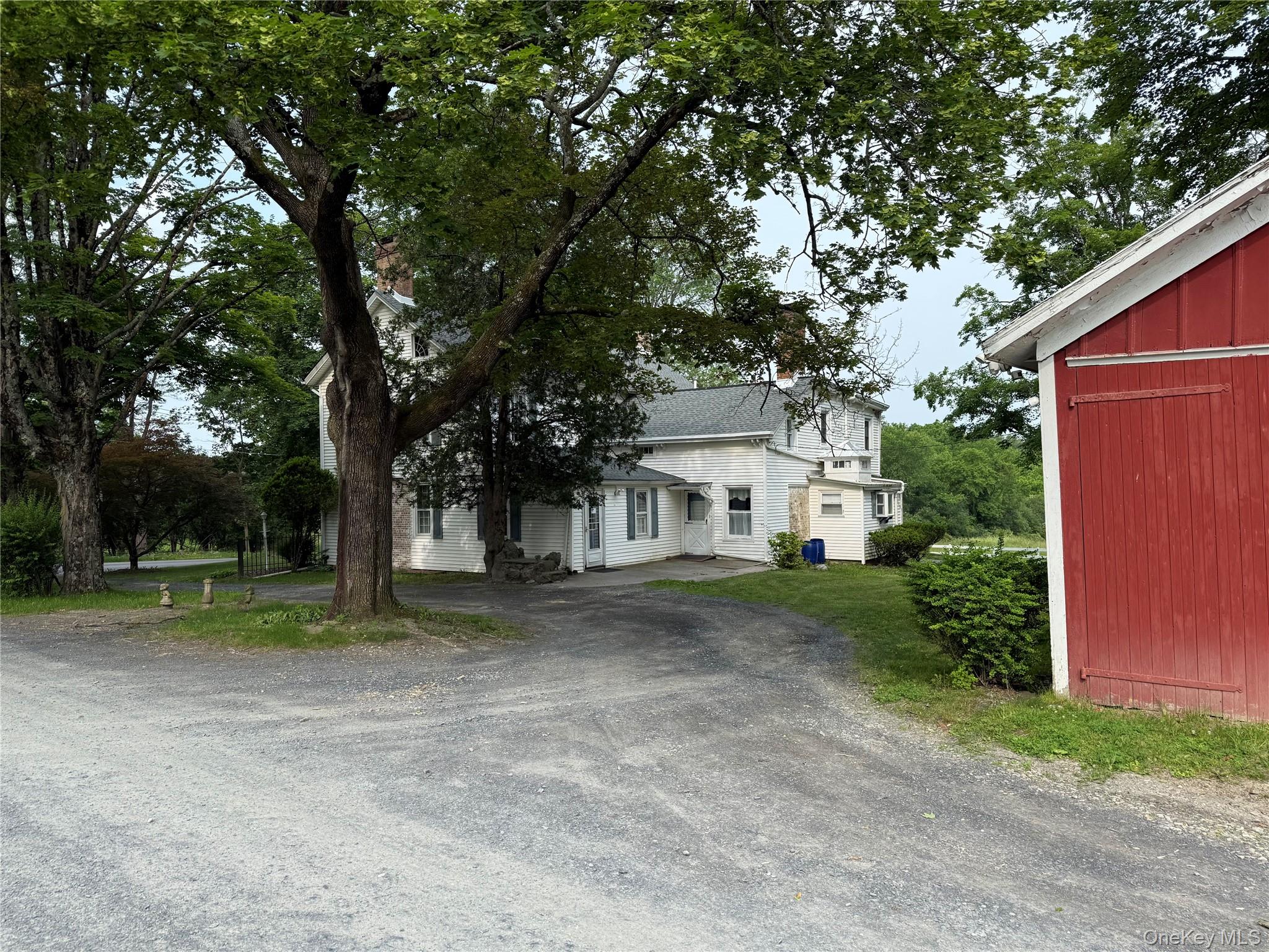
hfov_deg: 71.6
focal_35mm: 24
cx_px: 634
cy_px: 476
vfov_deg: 56.8
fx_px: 880
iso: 80
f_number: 1.78
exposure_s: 1/1585
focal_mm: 6.76
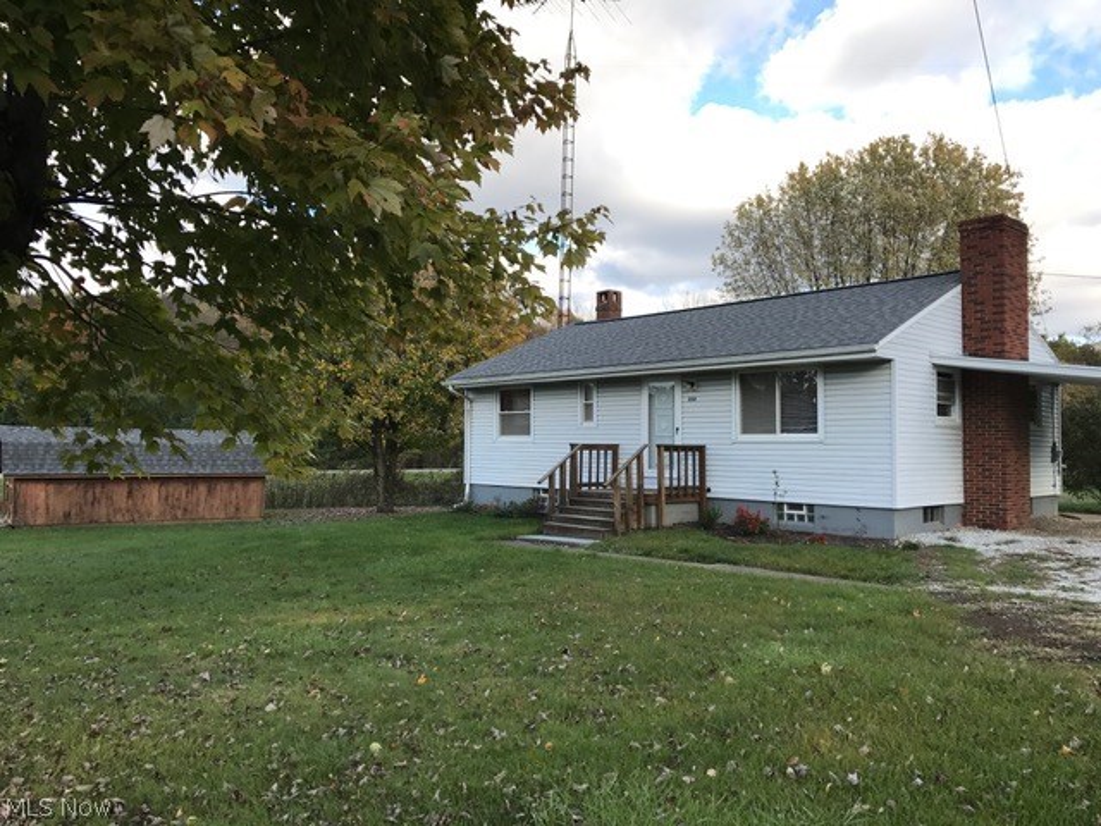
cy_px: 413
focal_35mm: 28
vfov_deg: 49.7
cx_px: 550
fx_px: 891
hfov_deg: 63.4
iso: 20
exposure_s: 1/643
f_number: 1.8
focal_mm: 3.99
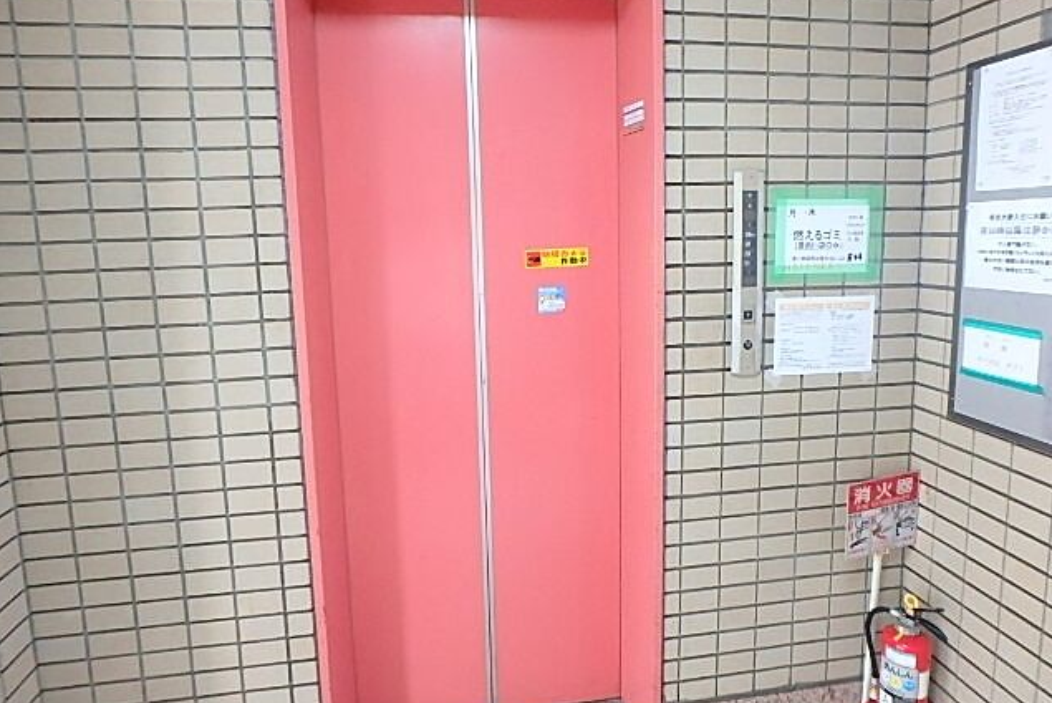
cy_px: 322
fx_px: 643
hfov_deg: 78.6
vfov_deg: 57.2
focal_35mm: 22
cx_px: 525
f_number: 3.5
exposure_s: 1/40
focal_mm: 3.7
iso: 800
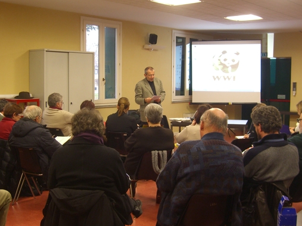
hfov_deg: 39.7
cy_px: 114
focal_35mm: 48
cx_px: 142
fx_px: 419
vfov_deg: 30.3
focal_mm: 7.9
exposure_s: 1/15
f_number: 2.8
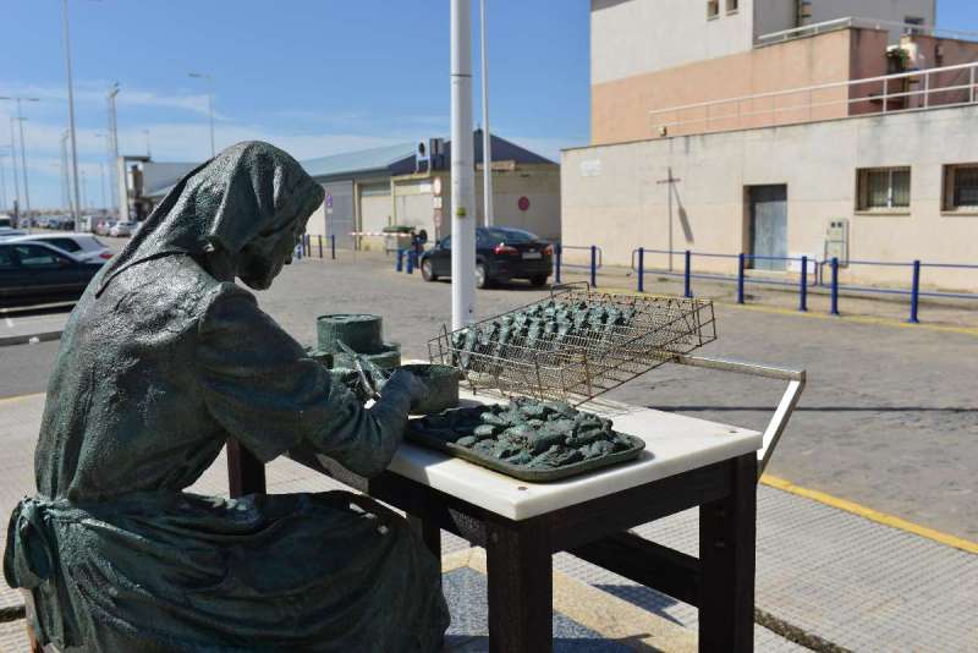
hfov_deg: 55.8
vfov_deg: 38.9
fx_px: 924
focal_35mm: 34
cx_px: 489
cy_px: 326
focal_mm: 34
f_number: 8
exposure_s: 1/500
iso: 125
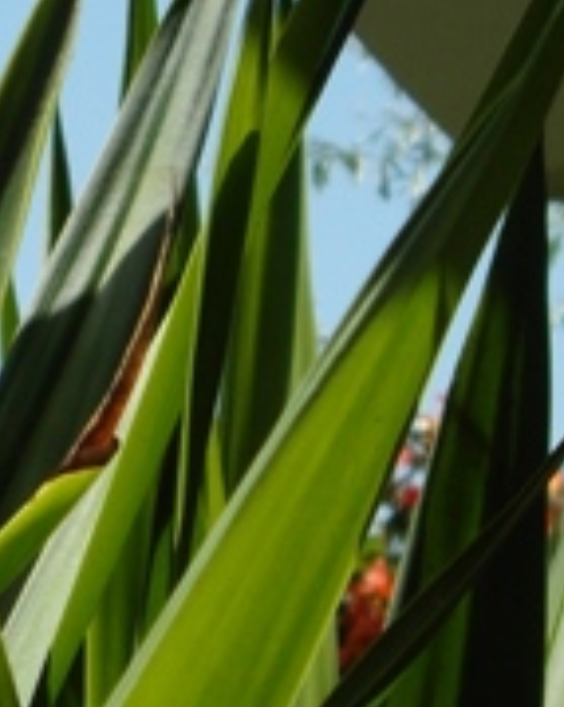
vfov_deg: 6.2
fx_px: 6474
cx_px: -349
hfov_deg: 4.9
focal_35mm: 310
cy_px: 217
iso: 100
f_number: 4.2
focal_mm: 13.9
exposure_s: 1/750
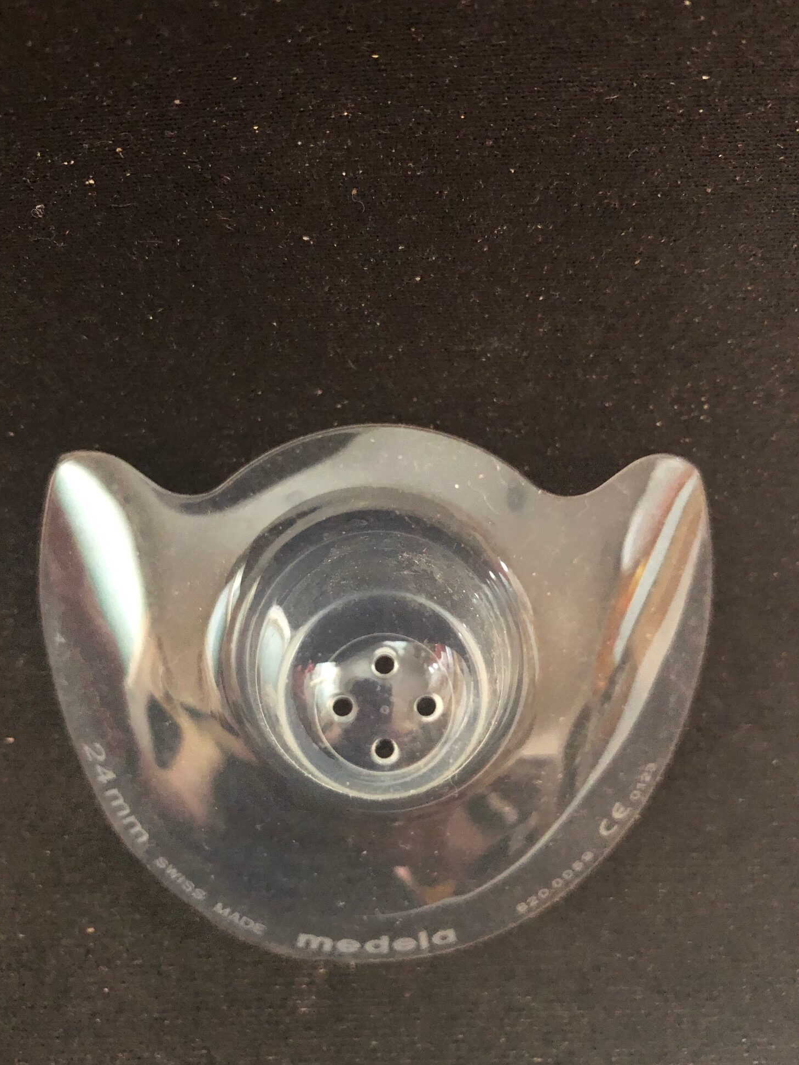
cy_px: 524
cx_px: 388
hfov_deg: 48.2
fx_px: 892
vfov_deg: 61.7
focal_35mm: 29
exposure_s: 1/4
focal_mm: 3.99
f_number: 1.8
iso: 100
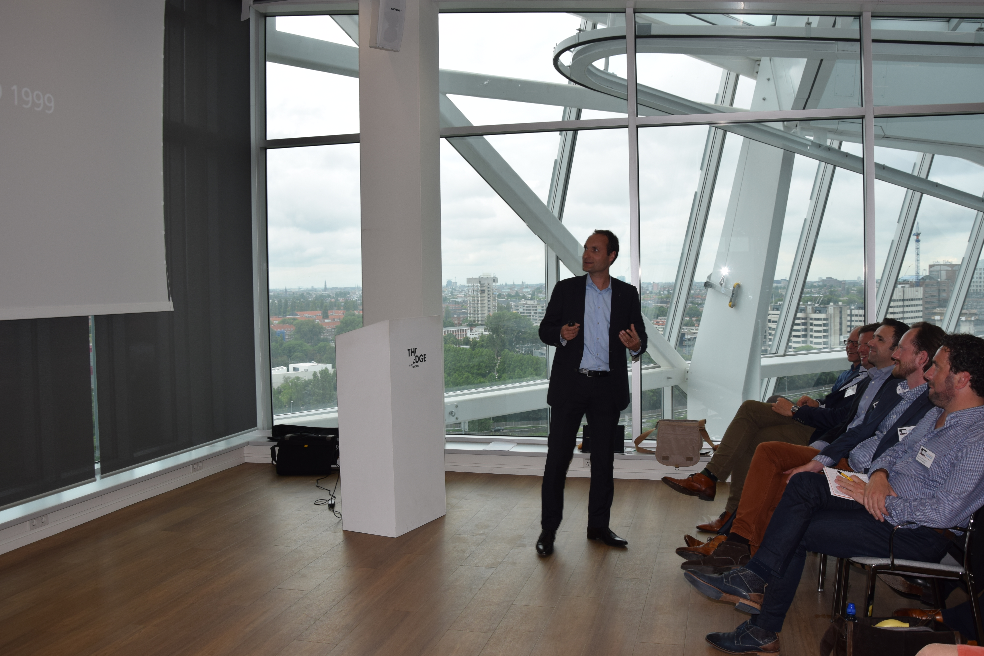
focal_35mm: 30
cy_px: 303
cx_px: 523
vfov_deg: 43.6
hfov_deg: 61.9
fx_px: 820
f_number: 5.6
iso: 140
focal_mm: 18
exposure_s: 1/125
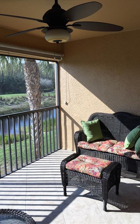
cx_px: 63
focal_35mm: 31
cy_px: 111
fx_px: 189
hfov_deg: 40.5
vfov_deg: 61.2
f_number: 2.2
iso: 32
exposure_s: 1/842
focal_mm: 4.15
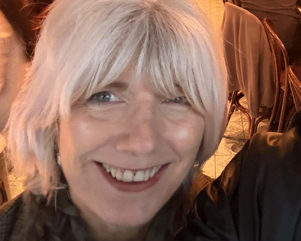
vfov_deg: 30.6
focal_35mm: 48
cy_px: 42
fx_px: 428
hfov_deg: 37.3
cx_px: 243
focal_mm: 2.69
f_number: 1.9
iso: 640
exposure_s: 1/17
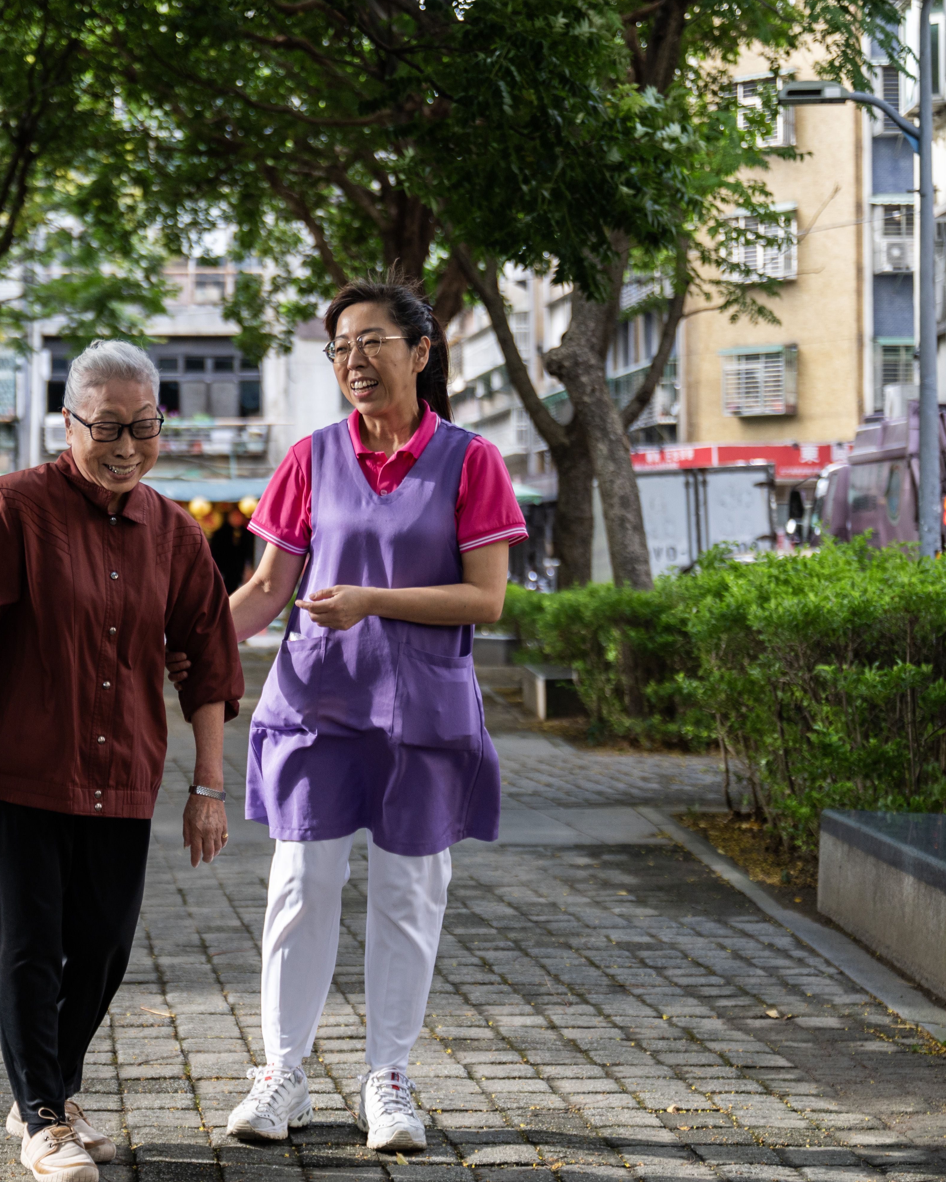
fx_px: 2450
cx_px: 154
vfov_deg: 27.1
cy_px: 586
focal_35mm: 70
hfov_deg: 21.5
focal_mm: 49
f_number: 2.8
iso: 320
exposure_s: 1/320
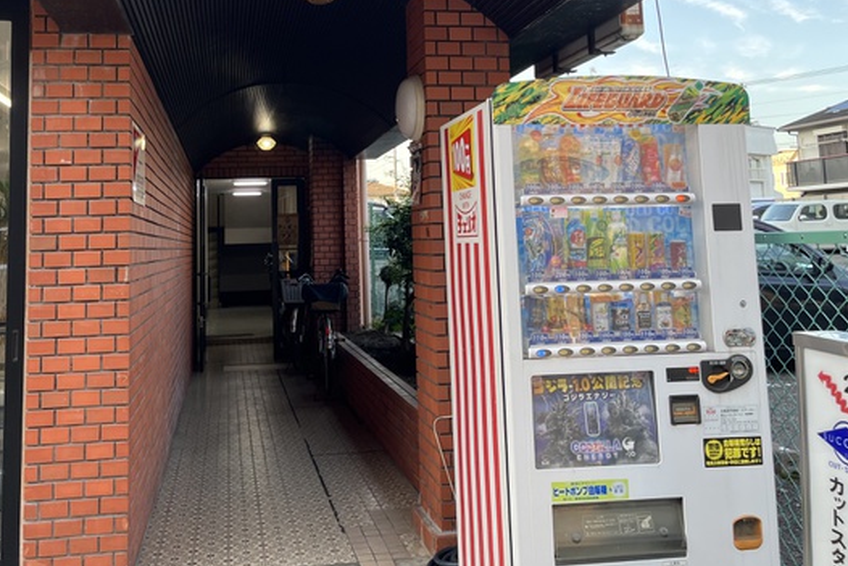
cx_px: 355
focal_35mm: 36
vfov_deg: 36.3
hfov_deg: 52.9
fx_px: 848
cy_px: 160
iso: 40
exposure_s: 1/159
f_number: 1.6
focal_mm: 5.1
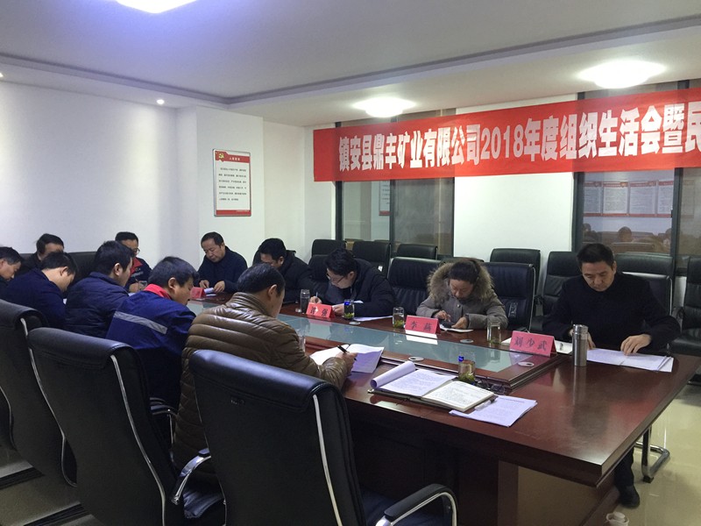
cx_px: 350
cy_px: 263
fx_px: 587
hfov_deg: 61.7
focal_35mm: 29
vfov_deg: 48.2
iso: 100
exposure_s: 1/17
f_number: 2.2
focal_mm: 4.15
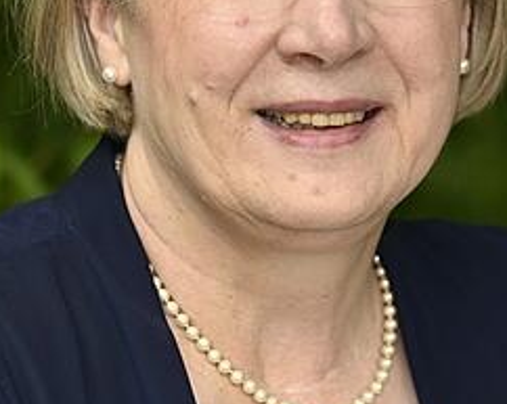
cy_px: 48
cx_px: 451
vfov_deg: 3.3
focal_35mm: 473
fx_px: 7089
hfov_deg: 4.1
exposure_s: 1/200
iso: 180
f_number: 5
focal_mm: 200
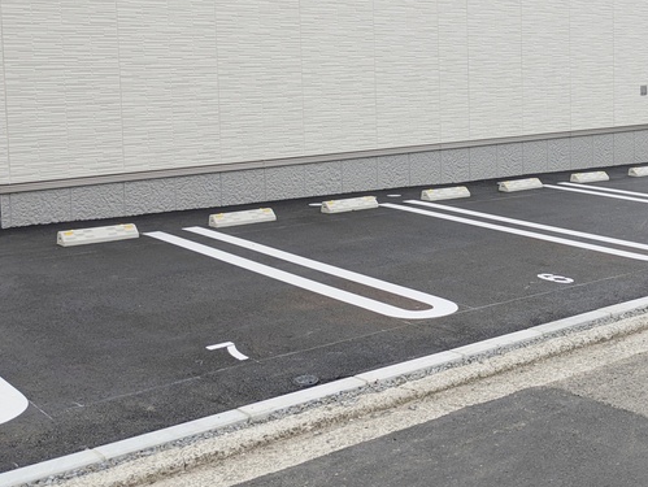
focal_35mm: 48
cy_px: 129
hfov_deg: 38.6
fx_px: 899
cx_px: 488
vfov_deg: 29.9
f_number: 1.89
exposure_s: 1/1580
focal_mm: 5.43
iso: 44
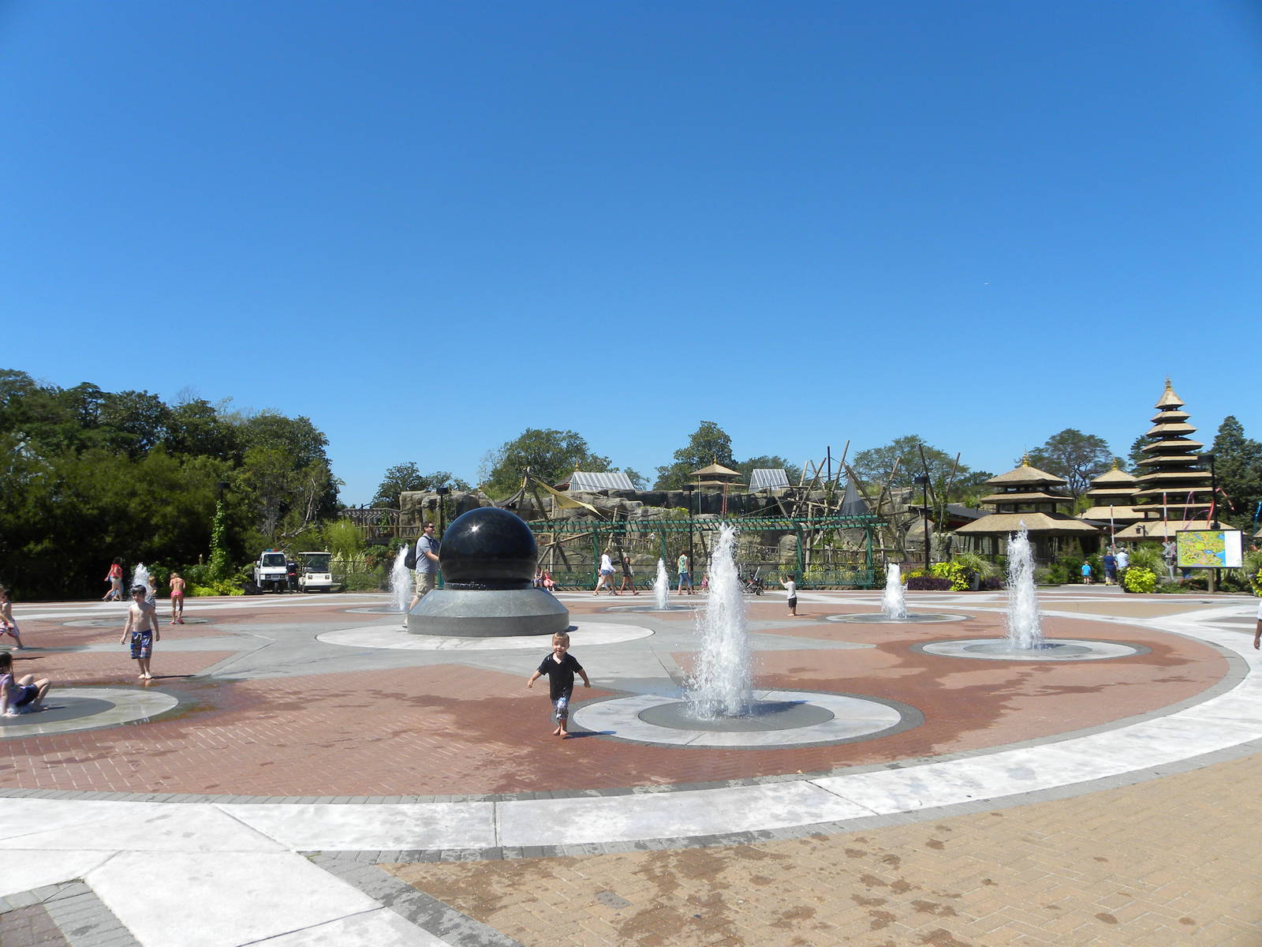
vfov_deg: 53.1
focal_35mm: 26
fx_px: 948
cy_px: 474
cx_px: 631
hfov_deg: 67.3
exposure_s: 1/330
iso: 64
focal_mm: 4.6
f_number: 5.6
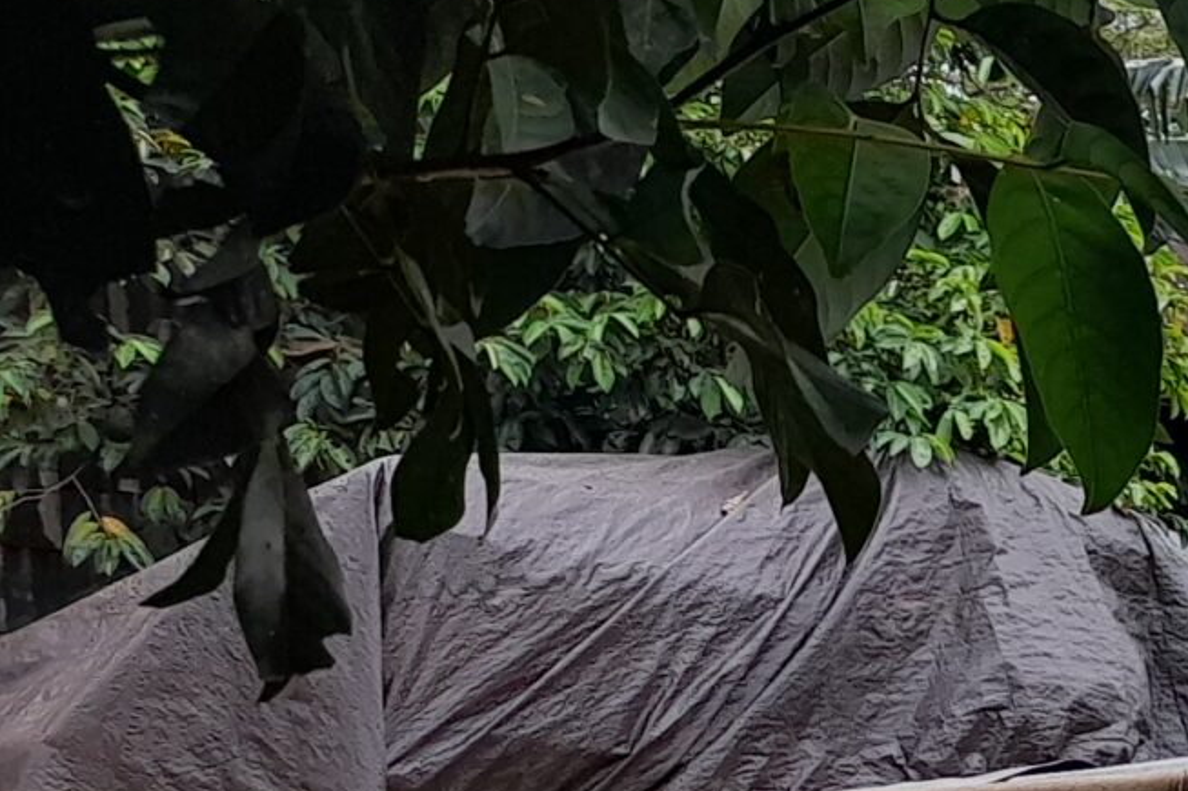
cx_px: 2327
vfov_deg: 12.8
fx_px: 3365
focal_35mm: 102
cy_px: 1136
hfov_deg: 16.0
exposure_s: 1/162
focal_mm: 4.6
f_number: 2
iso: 20
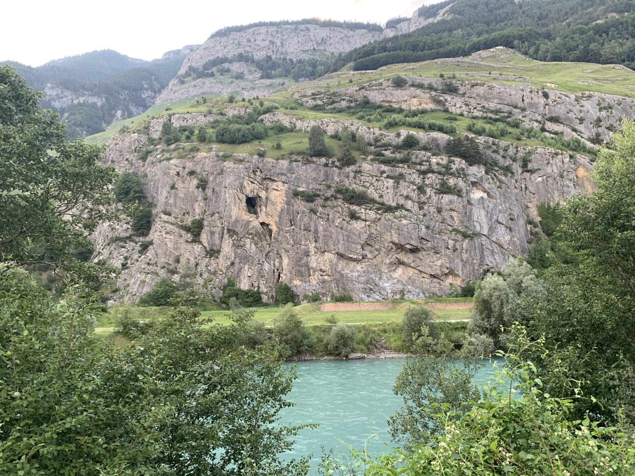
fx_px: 477
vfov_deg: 53.1
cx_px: 318
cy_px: 238
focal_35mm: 26
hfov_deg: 67.3
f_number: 1.8
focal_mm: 4.2
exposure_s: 1/97
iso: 100
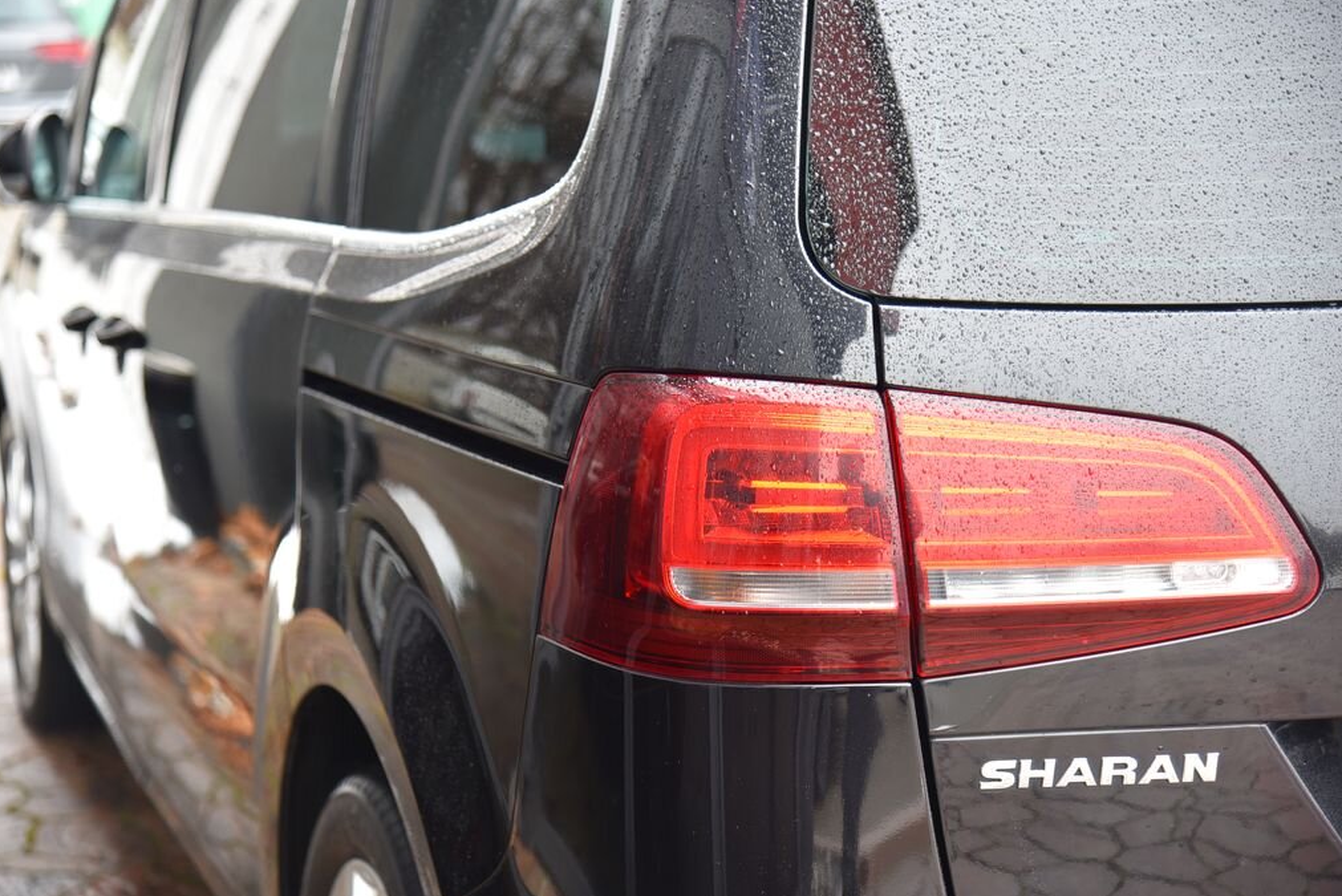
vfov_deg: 18.0
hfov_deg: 26.6
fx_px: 2834
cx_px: 673
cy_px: 446
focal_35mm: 76
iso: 500
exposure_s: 1/40
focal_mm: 75
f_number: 4
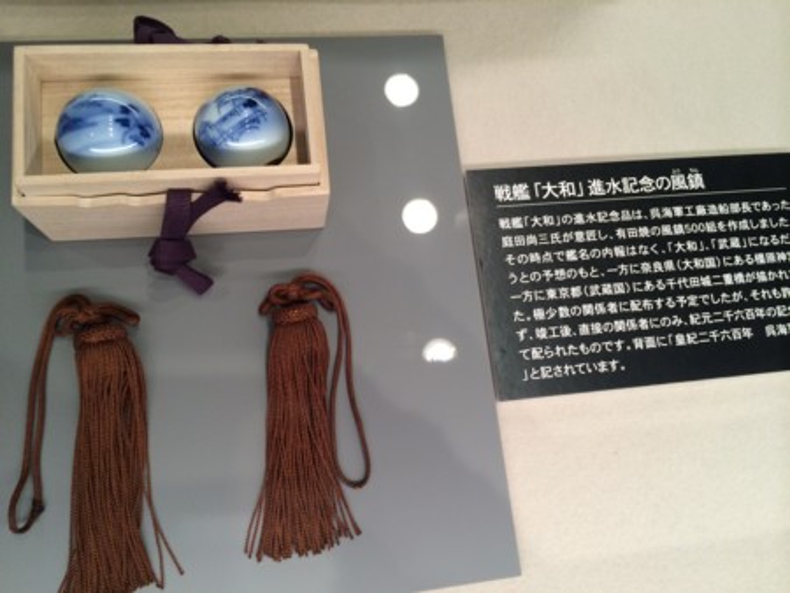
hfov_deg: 59.9
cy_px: 296
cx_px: 395
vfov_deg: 46.8
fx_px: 685
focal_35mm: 30
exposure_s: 1/30
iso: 50
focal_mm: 4.12
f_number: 2.2
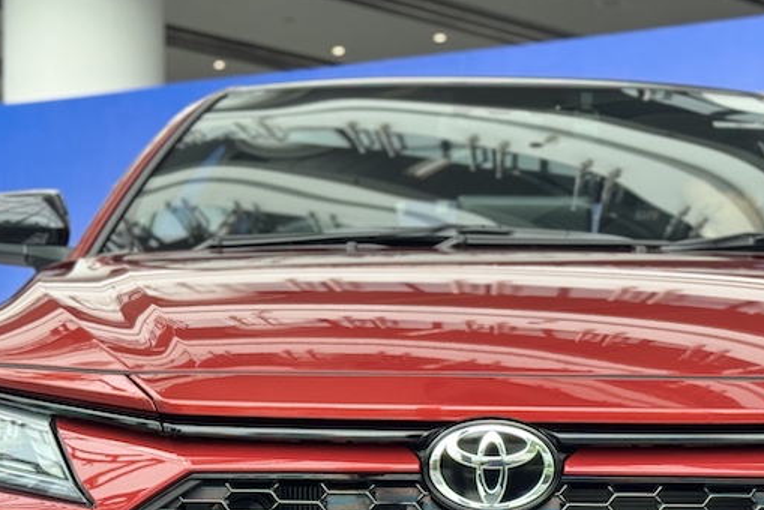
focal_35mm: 98
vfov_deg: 13.8
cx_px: 519
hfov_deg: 20.7
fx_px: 2081
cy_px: 495
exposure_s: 1/187
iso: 50
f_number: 1.78
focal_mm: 6.76
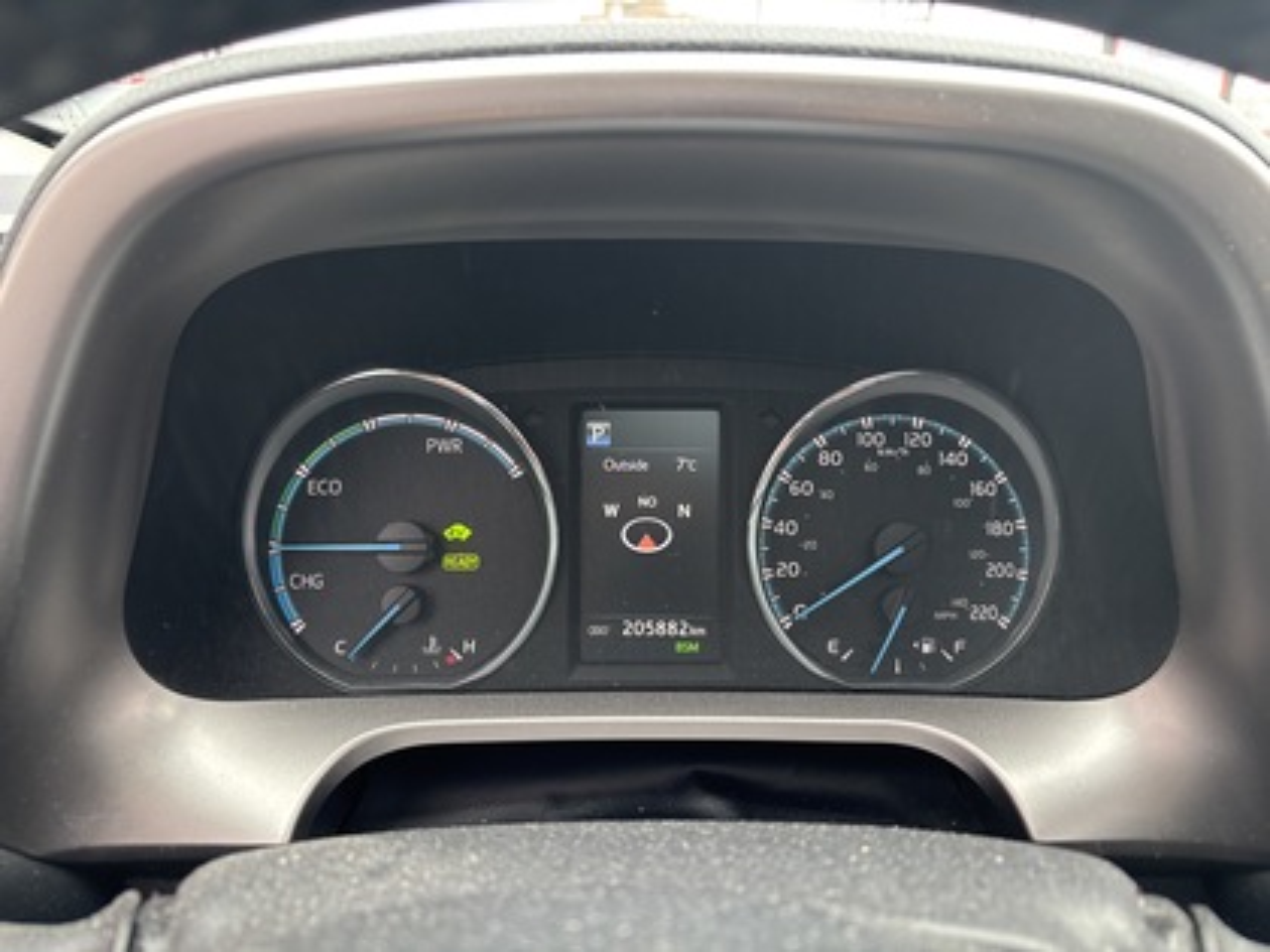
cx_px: 635
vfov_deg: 53.1
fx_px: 954
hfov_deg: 67.3
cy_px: 476
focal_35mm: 26
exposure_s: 1/61
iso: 125
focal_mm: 5.96
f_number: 1.6
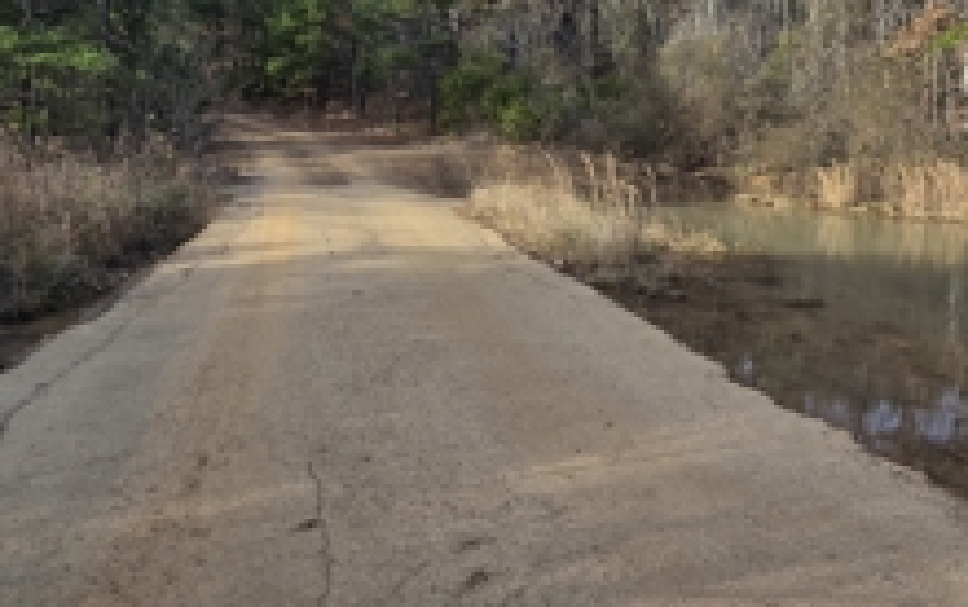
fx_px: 660
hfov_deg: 72.0
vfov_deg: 48.1
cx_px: 559
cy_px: 176
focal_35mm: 25
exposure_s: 1/1099
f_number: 2.2
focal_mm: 2.2
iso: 50
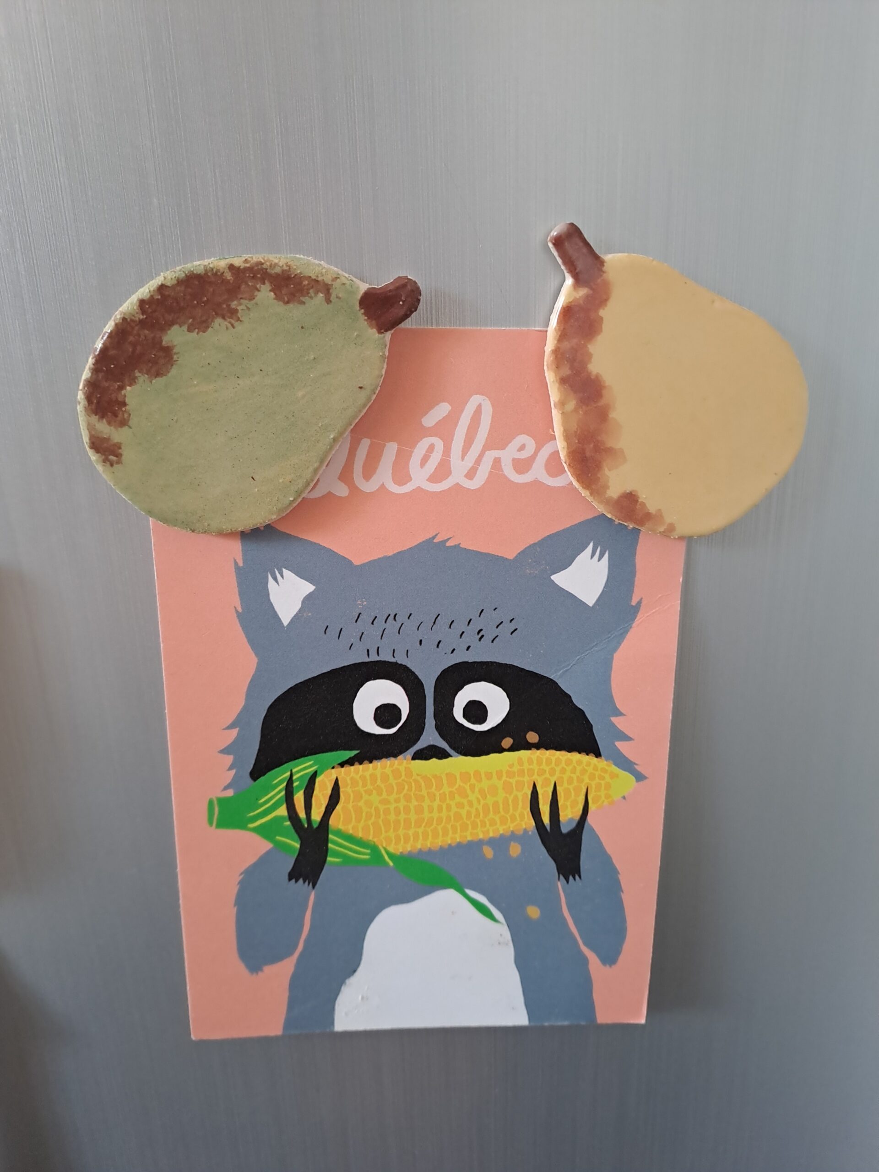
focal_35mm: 25
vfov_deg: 69.4
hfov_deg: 54.9
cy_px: 586
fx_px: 846
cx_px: 440
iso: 250
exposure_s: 1/40
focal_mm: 4.65
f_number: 1.8
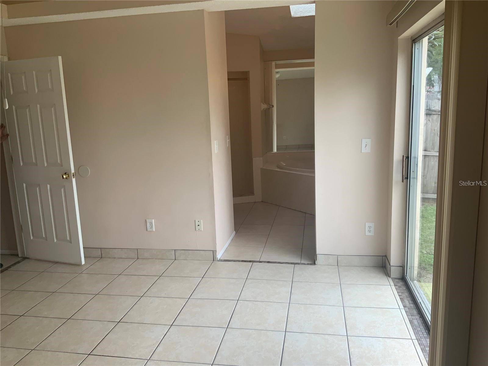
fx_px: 409
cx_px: 244
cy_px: 183
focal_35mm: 29
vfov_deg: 48.2
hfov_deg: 61.7
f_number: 1.8
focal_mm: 3
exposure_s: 1/141
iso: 16
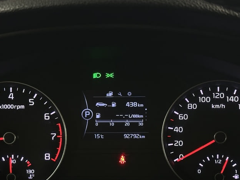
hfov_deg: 28.1
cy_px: 121
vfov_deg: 21.2
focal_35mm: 69
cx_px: 115
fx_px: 479
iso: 250
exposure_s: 1/33
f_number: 1.78
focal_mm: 6.86
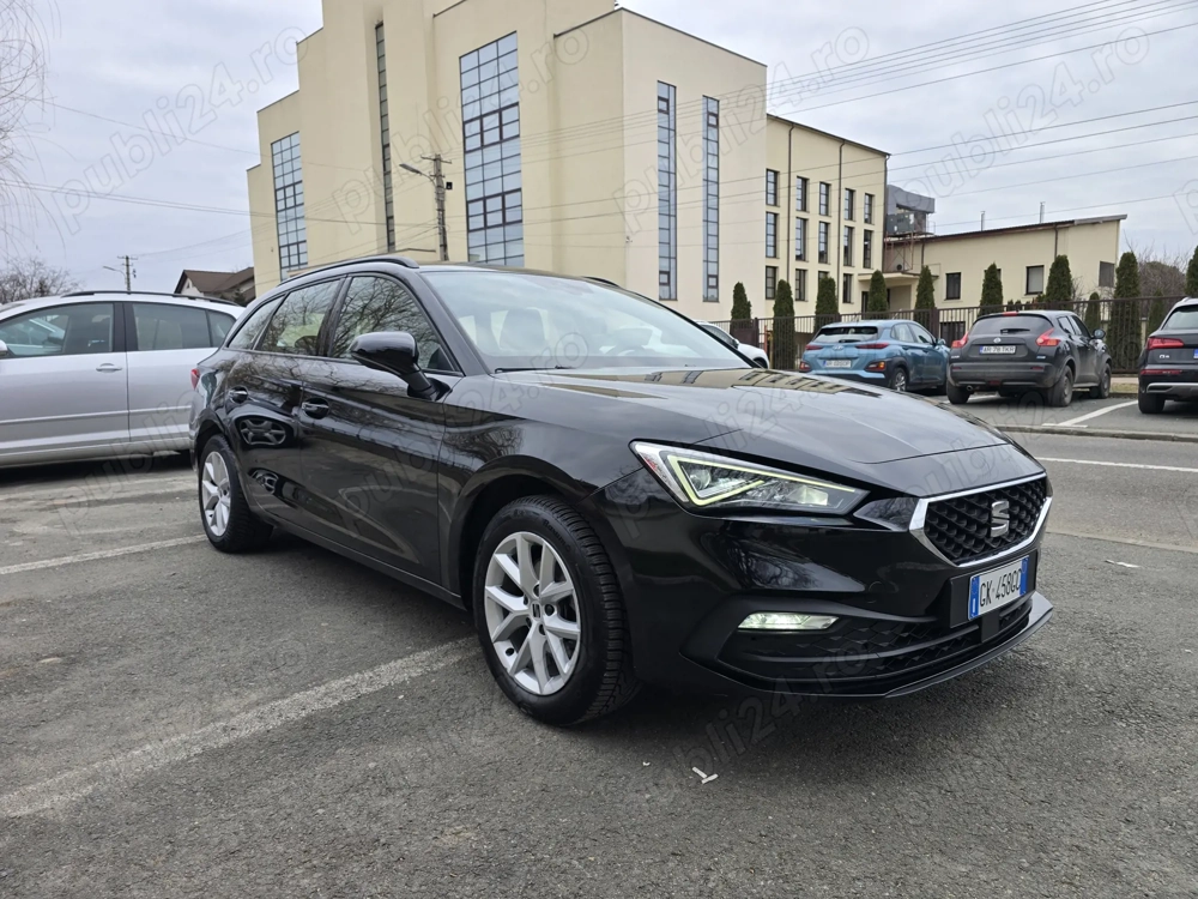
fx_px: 796
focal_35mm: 23
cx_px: 599
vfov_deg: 58.9
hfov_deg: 73.9
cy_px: 450
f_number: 1.7
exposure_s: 1/204
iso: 25
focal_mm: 6.3
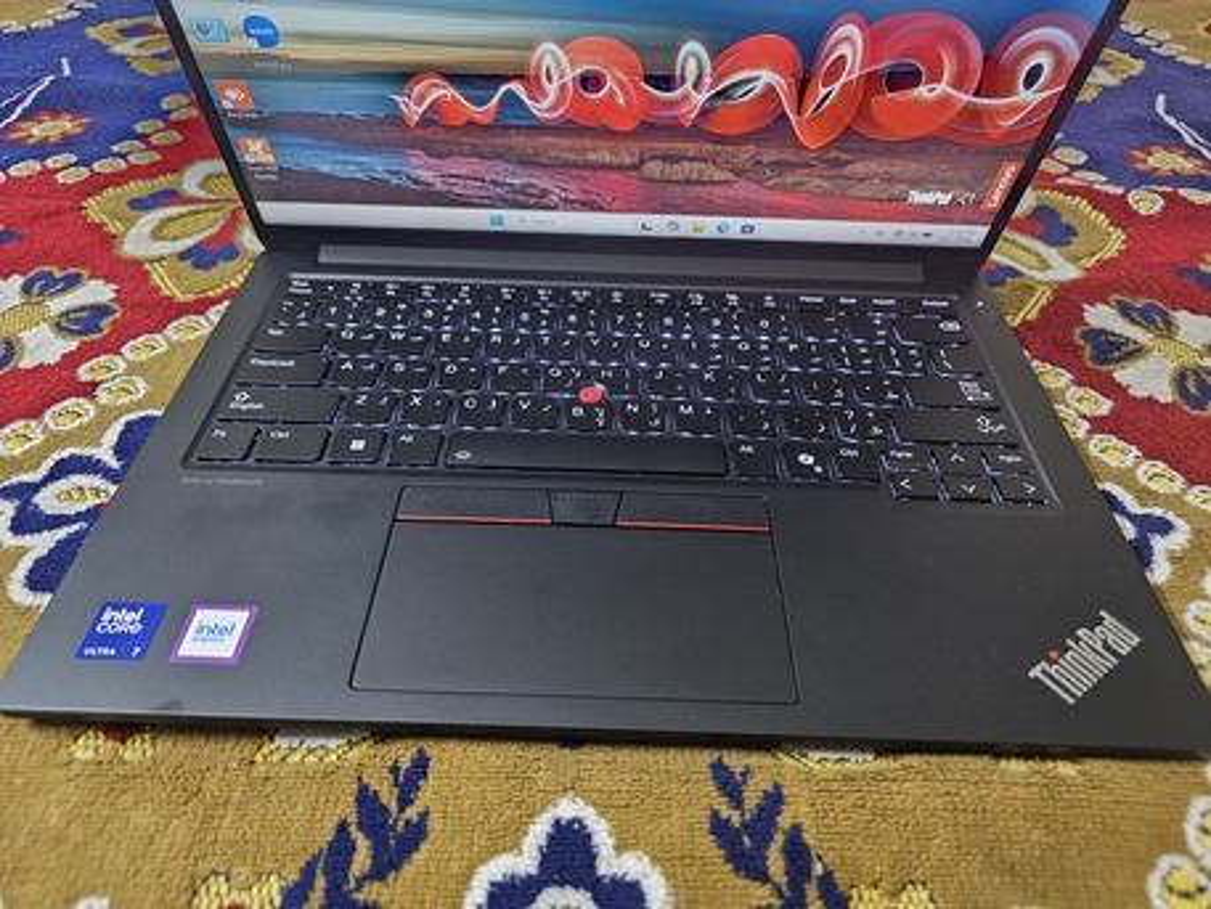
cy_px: 454
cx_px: 606
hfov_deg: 73.9
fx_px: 805
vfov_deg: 58.9
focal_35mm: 23
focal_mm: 6.3
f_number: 1.7
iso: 640
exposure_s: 1/40
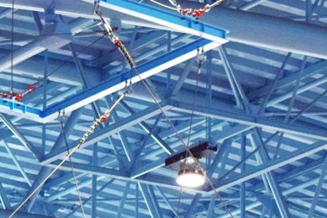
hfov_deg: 7.4
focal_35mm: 279
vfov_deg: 4.9
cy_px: 364
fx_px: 2532
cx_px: 135
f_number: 5.6
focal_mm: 55
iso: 400
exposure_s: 1/125
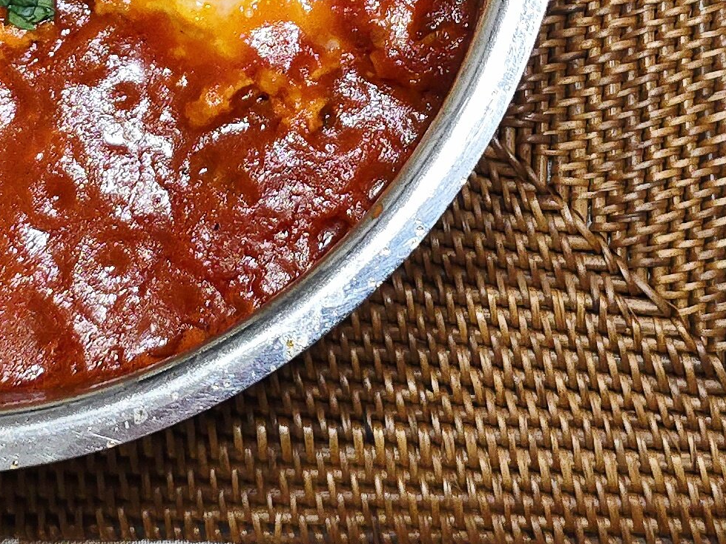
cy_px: -208
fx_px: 1971
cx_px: 397
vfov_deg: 14.9
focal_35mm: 94
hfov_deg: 20.9
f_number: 1.7
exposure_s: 1/120
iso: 160
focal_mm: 6.3
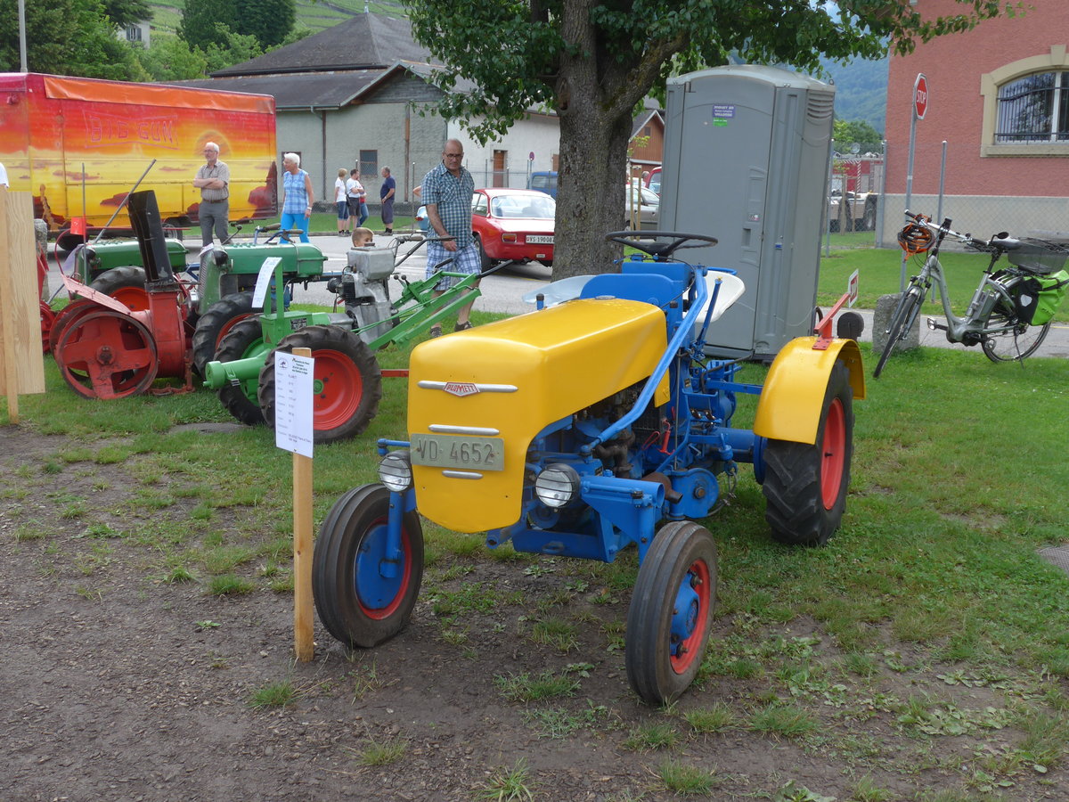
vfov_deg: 35.1
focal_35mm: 41
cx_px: 534
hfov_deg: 45.8
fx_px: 1266
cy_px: 401
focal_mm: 8.4
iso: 80
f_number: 2.8
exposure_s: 1/400
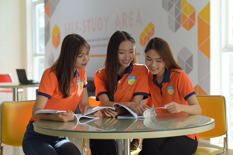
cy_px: 78
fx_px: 550
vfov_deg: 16.1
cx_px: 116
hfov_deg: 23.9
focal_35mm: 85
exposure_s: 1/125
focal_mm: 85
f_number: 4
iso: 400
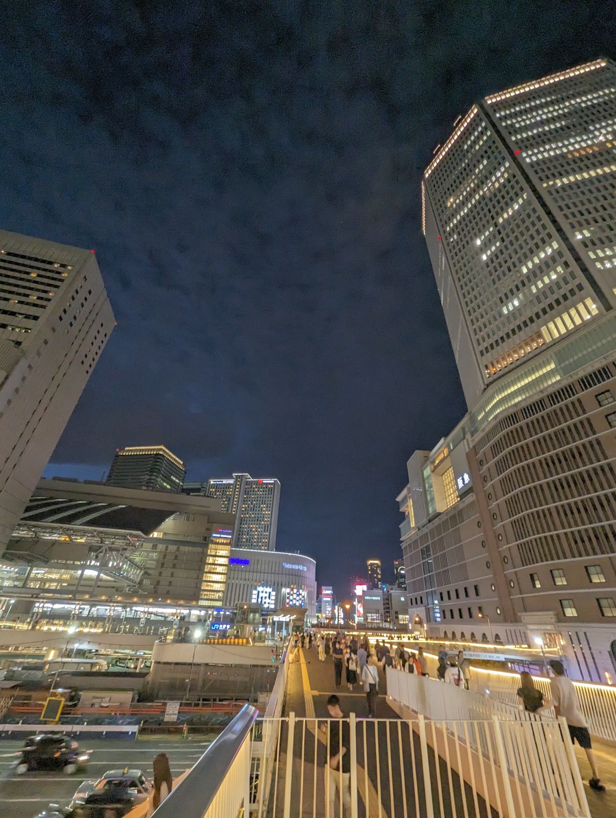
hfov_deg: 90.1
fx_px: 308
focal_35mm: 13
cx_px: 308
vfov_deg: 106.1
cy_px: 409
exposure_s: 1/24
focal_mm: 1.95
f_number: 2.2
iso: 294
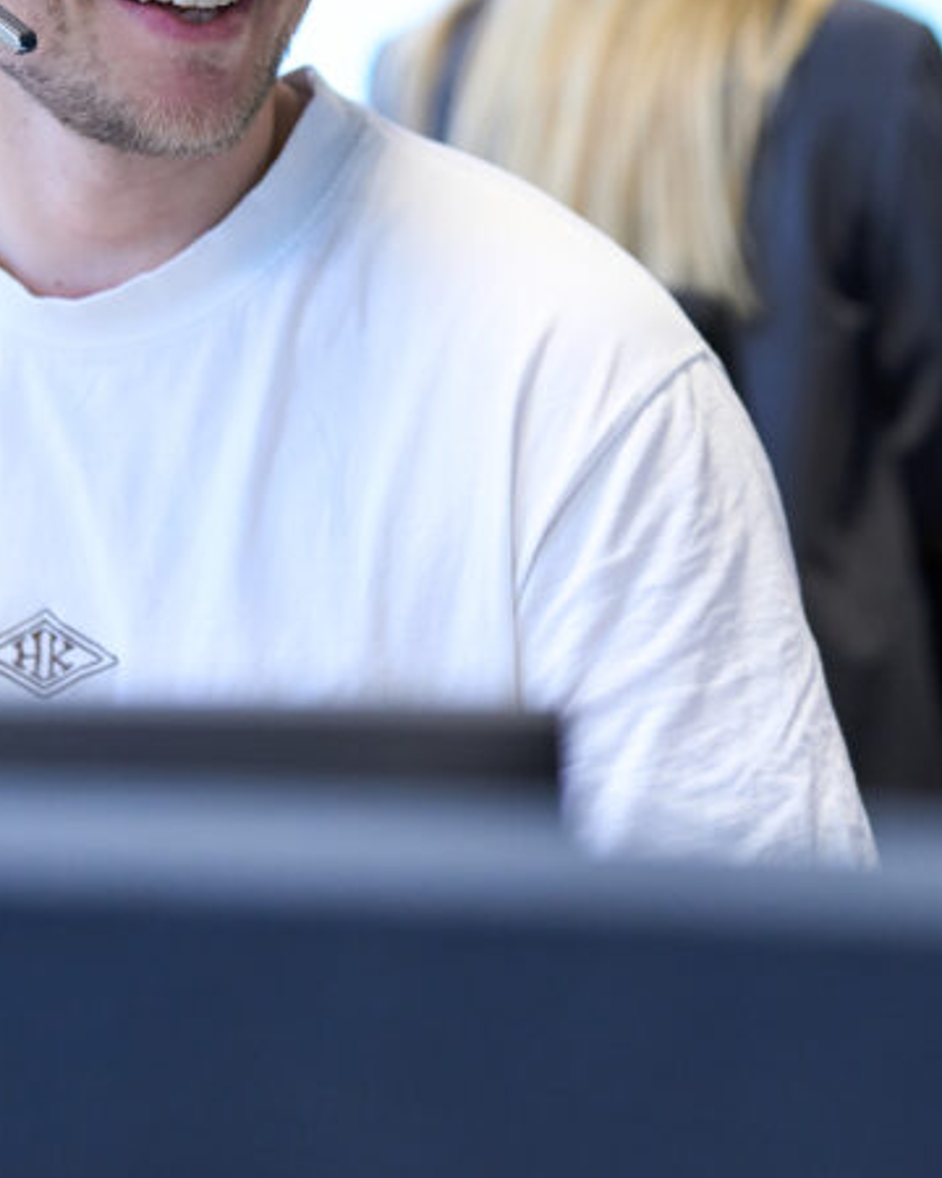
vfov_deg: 15.3
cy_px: 243
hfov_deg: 12.3
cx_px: 610
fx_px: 4356
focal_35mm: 125
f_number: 1.8
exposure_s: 1/250
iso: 800
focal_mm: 50
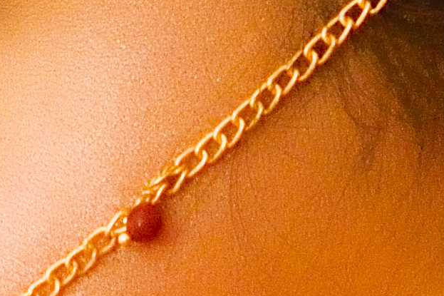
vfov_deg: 1.3
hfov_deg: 1.9
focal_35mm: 1066
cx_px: -189
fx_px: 13143
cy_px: 451
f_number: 8
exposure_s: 1/125
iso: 640
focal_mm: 90
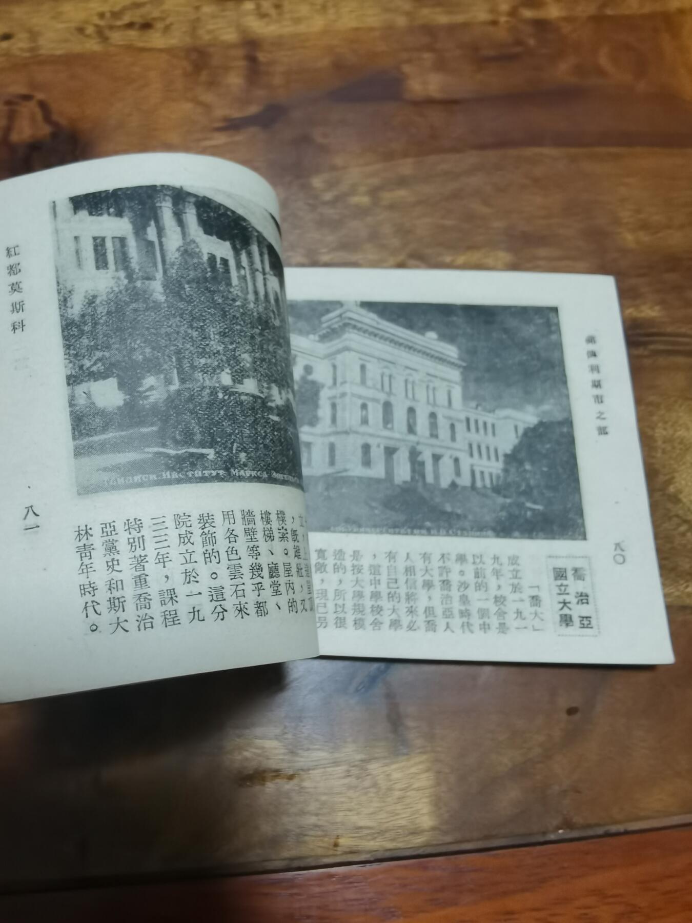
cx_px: 346
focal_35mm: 27
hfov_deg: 51.4
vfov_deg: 65.3
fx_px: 720
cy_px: 462
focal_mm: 2.26
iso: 500
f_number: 2.2
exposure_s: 1/25
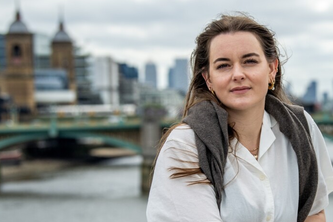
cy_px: 175
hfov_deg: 13.7
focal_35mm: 149
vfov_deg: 9.2
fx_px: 1378
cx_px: 279
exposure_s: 1/2000
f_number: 5
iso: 400
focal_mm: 86
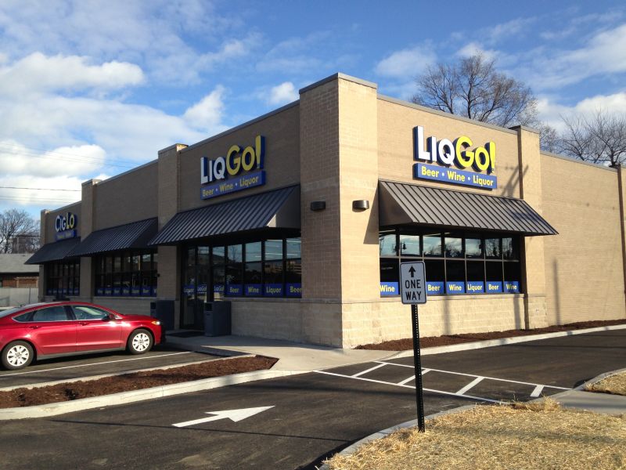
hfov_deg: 55.4
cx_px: 313
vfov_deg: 42.9
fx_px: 597
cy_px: 235
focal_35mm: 33
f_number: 2.4
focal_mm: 4.12
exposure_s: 1/1063
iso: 50
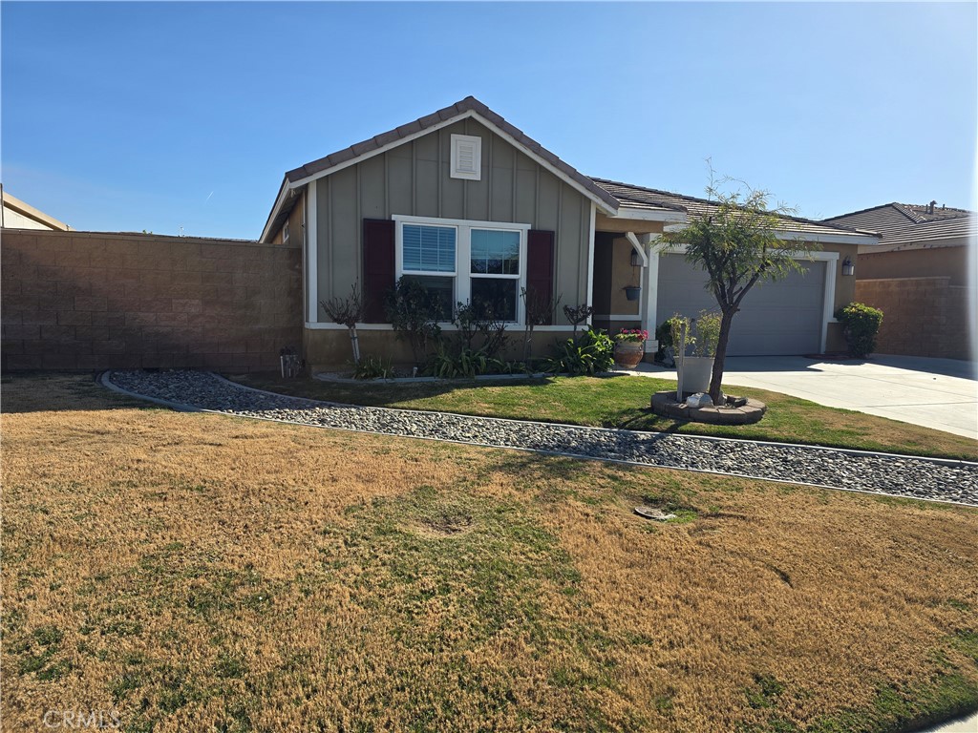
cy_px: 366
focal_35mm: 23
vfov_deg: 58.9
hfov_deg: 73.9
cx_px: 489
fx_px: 650
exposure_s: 1/934
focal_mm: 6.3
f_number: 1.7
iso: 12
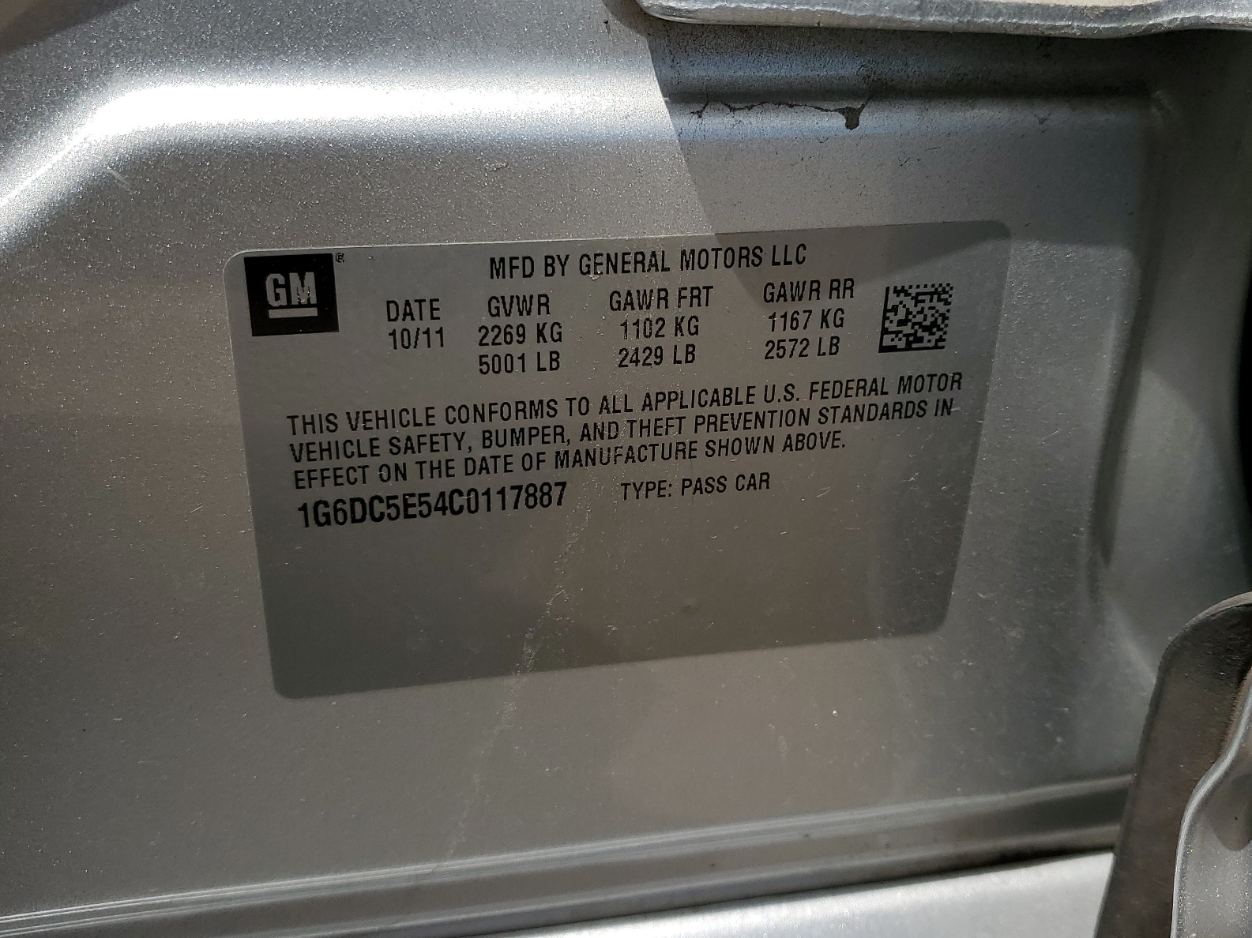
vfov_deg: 40.6
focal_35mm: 35
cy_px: 417
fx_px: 1266
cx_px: 622
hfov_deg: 52.6
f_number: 1.5
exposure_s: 1/5000
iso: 50
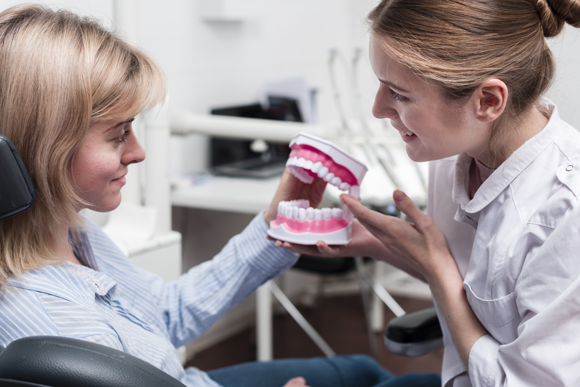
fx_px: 806
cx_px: 290
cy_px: 194
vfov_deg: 27.0
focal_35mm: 50
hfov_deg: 39.6
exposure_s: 1/160
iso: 64
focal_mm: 50
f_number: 3.5
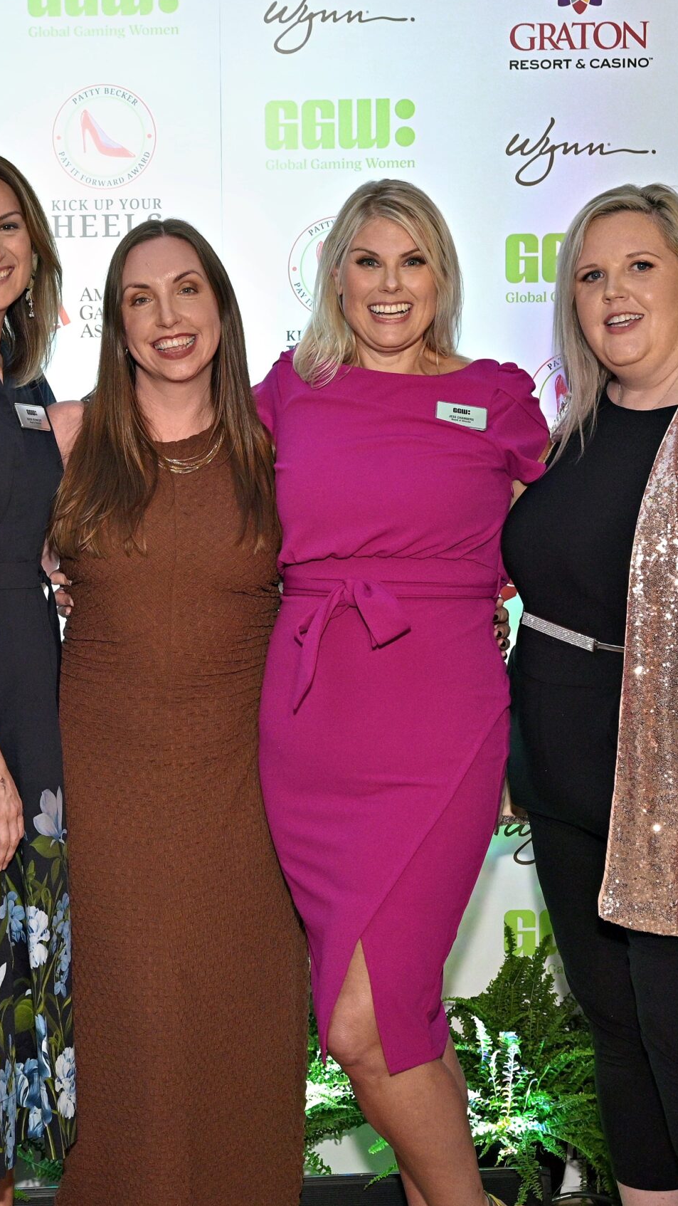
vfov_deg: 27.9
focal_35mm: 76
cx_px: 106
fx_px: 2429
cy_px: 599
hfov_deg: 15.8
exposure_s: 1/200
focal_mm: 48
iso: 3200
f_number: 6.3
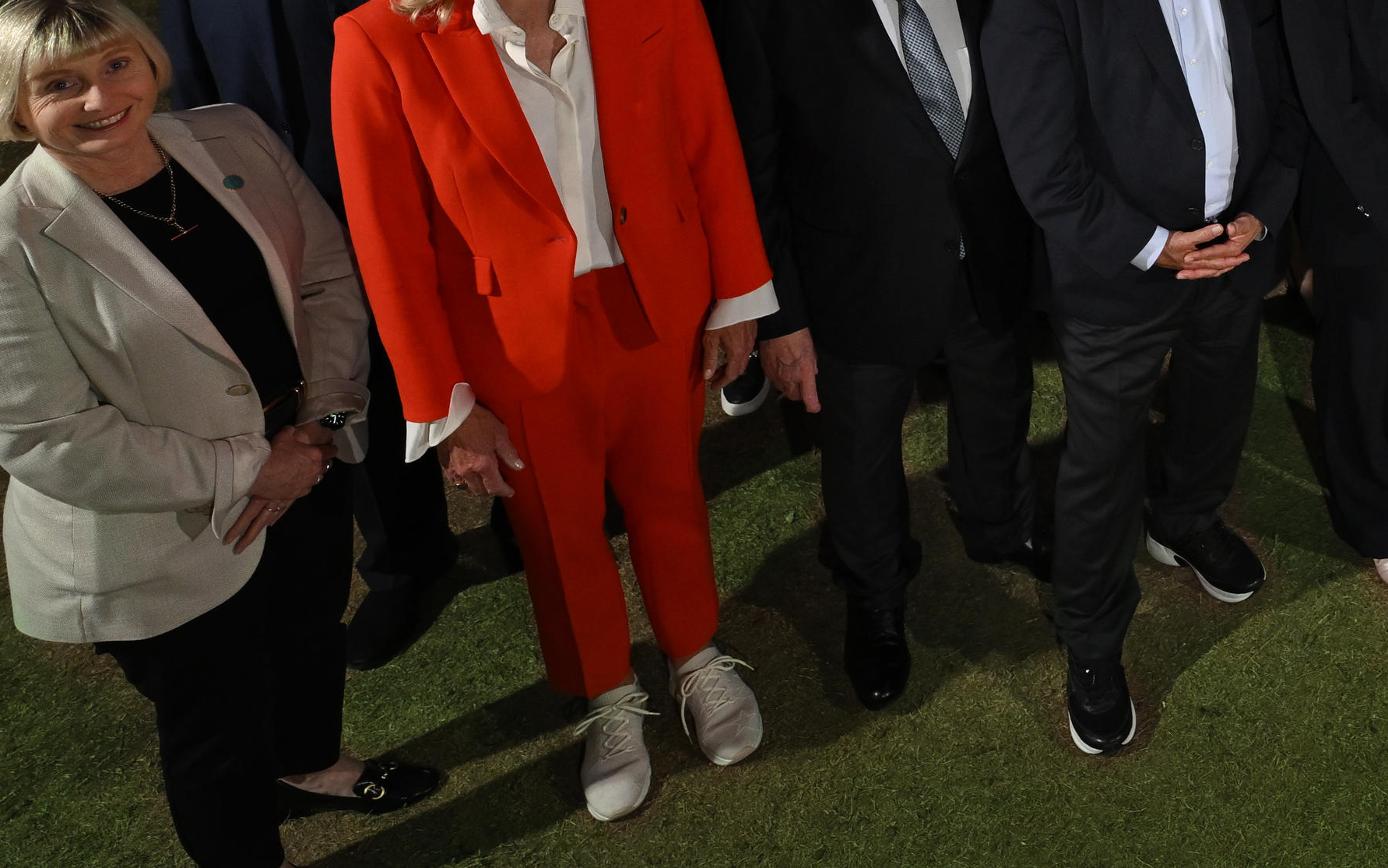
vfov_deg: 27.1
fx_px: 1513
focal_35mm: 40
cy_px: -246
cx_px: 1532
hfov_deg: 39.9
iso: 800
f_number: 5.6
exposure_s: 1/60
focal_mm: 14
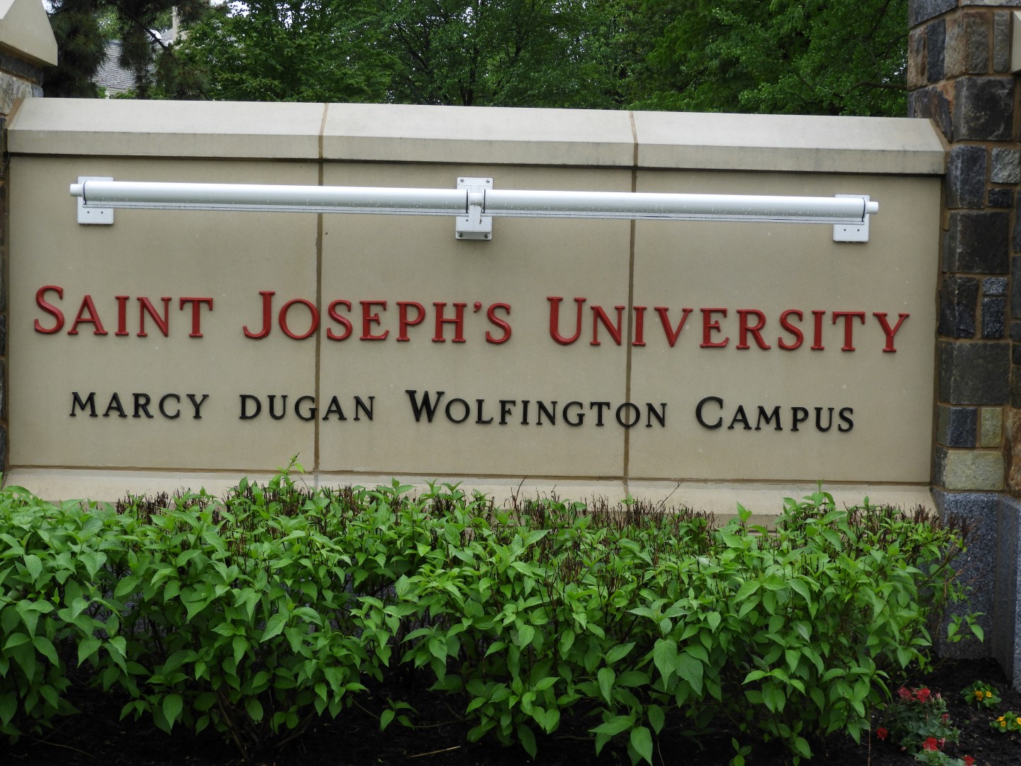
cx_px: 510
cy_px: 383
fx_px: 1917
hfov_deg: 29.8
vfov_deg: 22.6
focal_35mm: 65
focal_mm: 11.6
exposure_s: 1/160
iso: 100
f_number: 4.2
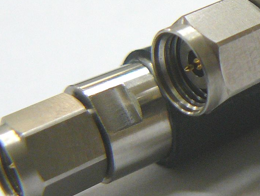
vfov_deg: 14.0
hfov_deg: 17.3
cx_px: 360
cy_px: 28
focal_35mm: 105
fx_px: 789
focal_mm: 6
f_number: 2.8
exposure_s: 1/30
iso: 200
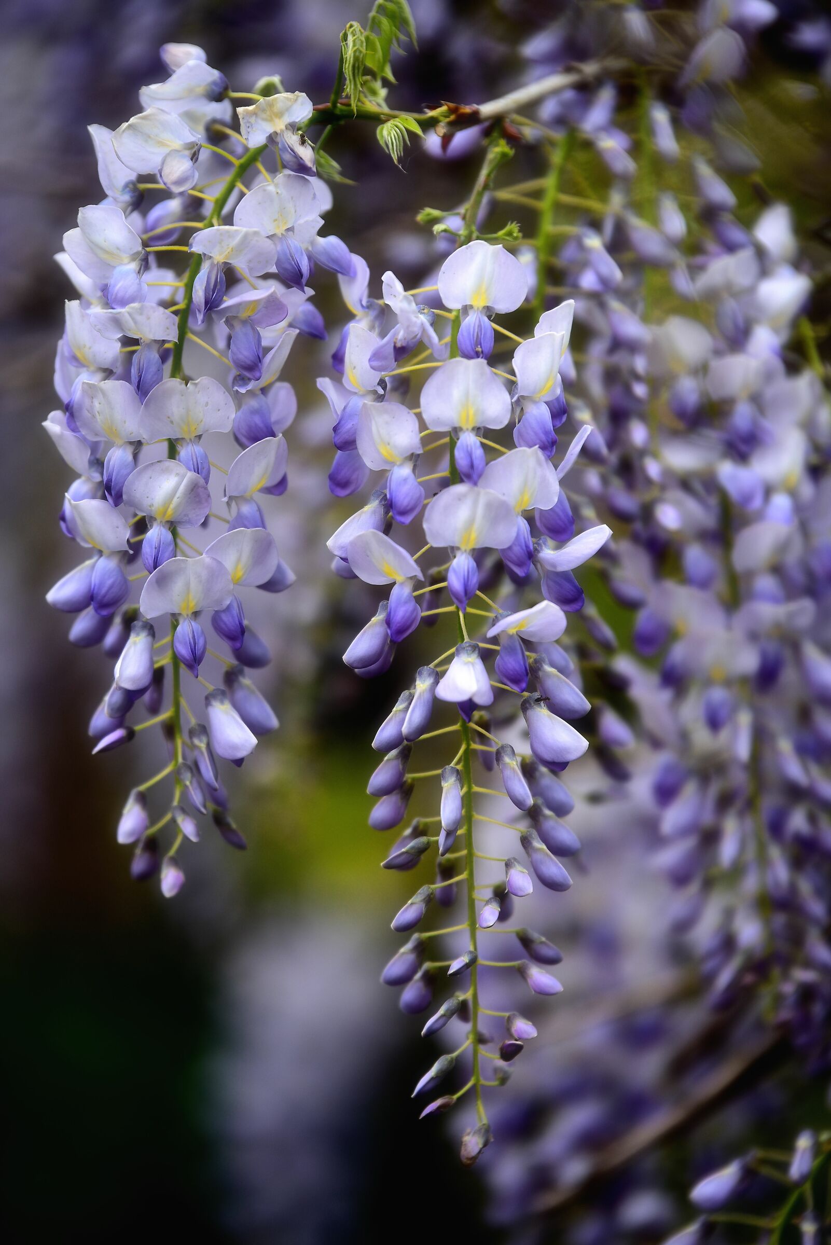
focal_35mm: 200
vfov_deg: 10.3
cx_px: 416
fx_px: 6918
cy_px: 622
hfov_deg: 6.9
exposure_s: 1/400
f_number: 2.8
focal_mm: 200
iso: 100
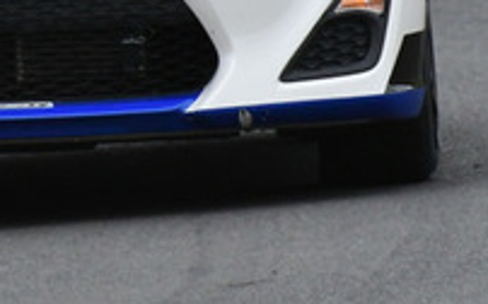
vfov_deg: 0.4
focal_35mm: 3024
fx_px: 40196
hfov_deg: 0.7
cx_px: -331
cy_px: -261
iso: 1600
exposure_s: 1/640
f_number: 10
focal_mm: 500
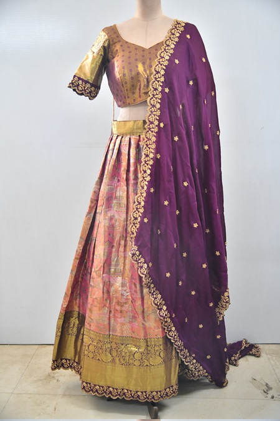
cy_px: 210
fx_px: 443
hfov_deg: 35.1
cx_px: 140
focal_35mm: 38
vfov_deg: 50.7
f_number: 4
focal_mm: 38
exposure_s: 1/125
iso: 3200
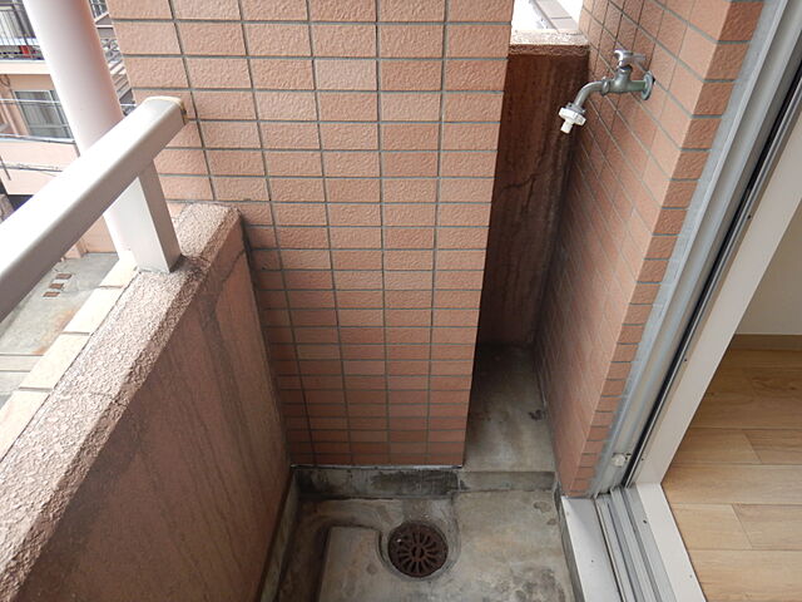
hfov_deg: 71.6
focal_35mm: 24
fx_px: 556
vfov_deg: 56.8
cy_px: 301
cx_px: 401
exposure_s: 1/200
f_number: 2.8
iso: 125
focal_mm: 4.3
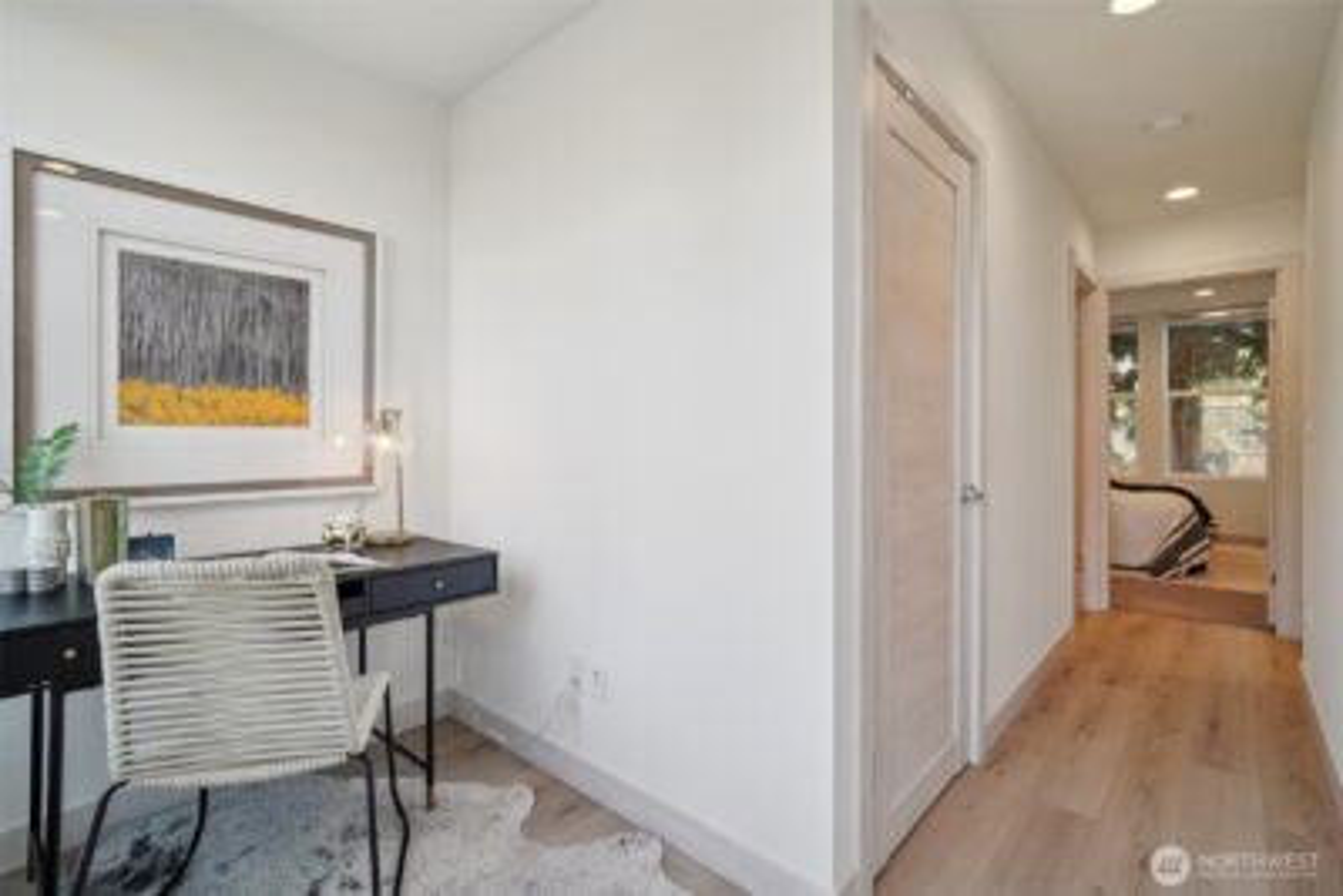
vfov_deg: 73.8
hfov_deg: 96.7
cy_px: 448
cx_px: 672
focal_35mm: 16
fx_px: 597
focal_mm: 16
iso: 1600
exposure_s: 1/125
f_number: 8
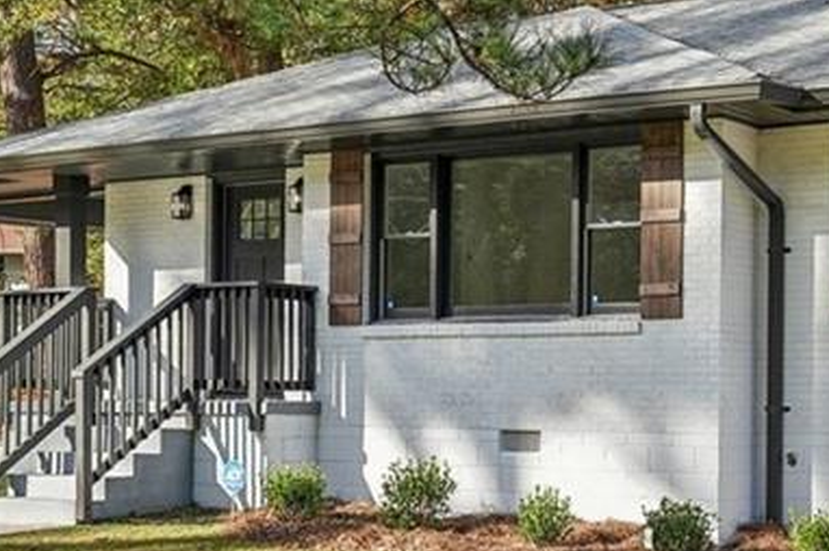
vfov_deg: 17.8
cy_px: 387
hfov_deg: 26.1
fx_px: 1756
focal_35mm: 76
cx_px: 649
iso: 800
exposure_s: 1/500
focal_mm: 28.5
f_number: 8
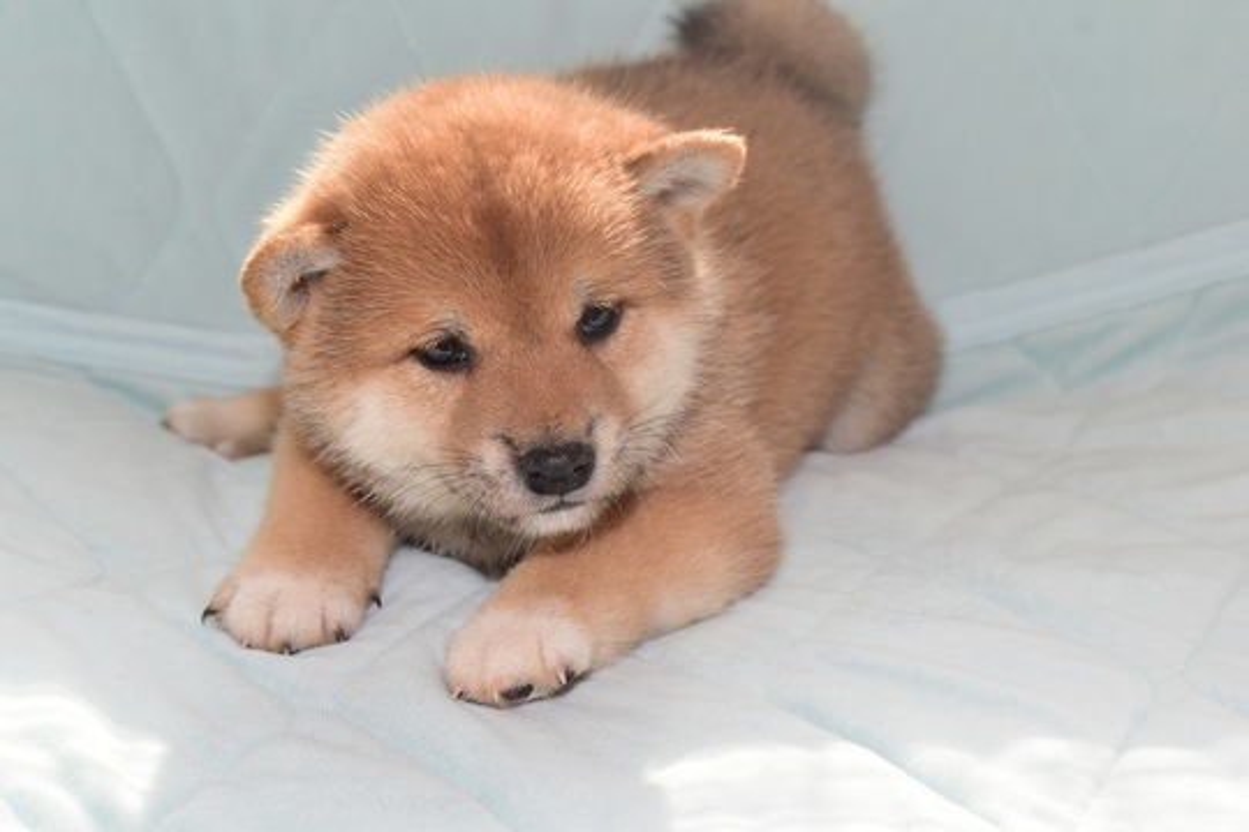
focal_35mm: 75
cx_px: 624
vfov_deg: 18.2
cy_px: 416
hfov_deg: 27.0
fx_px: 2602
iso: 400
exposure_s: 1/80
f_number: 8
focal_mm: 50
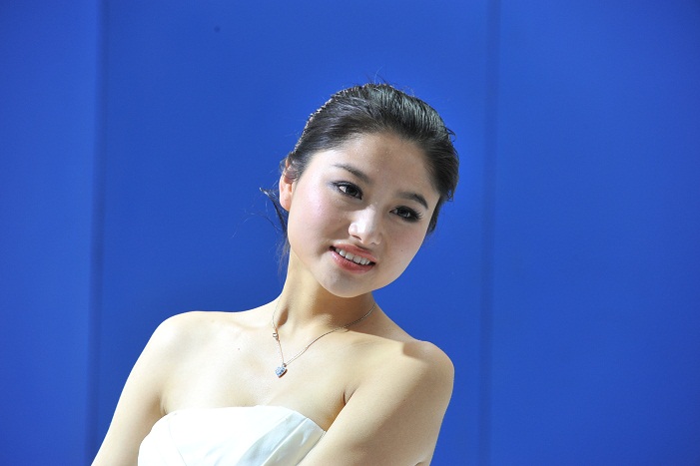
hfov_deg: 6.9
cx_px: 350
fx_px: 5832
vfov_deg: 4.6
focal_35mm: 300
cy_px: 233
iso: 1250
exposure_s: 1/320
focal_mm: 300
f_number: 9
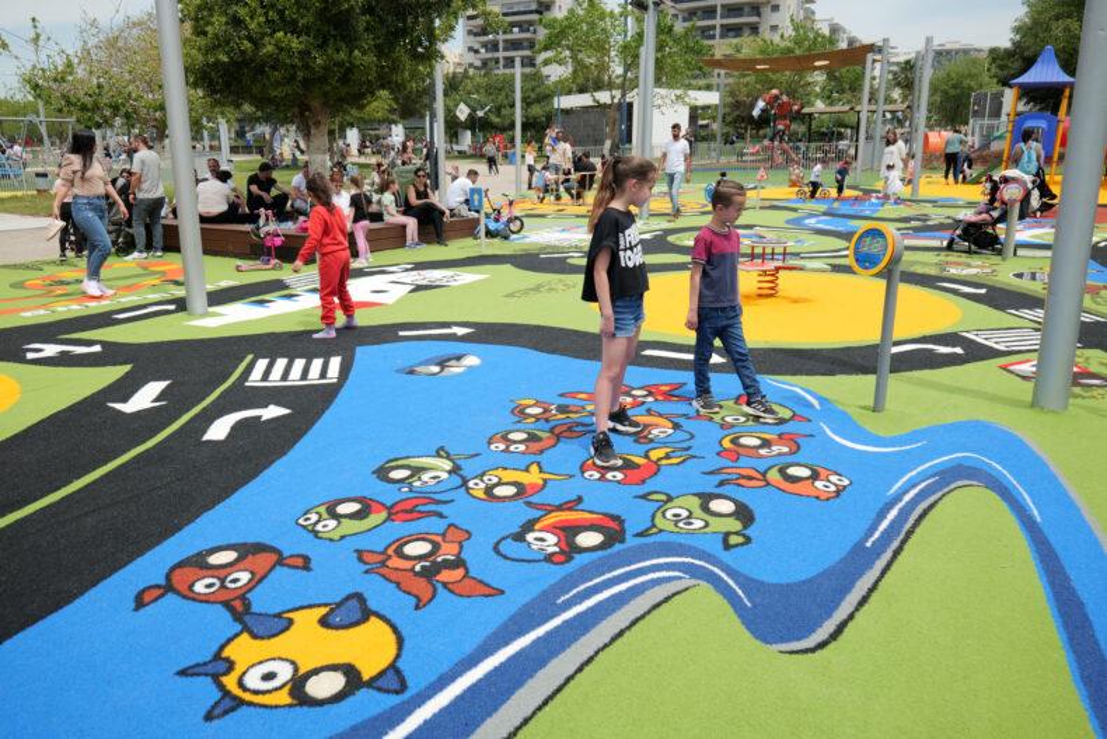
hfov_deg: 71.5
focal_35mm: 25
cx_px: 554
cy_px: 370
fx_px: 769
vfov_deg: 51.3
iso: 100
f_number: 5
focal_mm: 25
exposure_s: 1/125
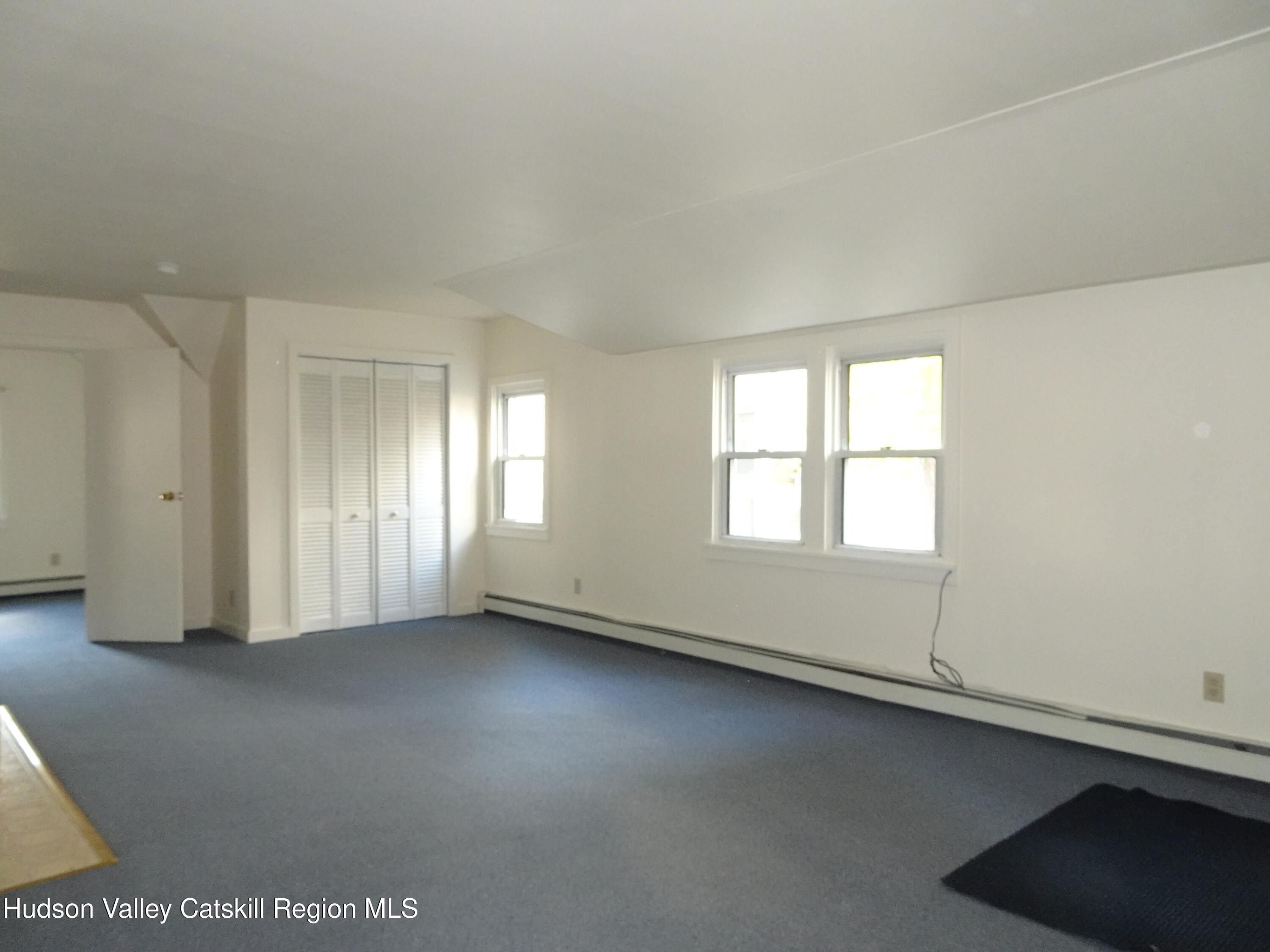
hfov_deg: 71.6
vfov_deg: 56.8
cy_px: 476
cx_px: 635
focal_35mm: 24
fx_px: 881
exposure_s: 1/30
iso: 800
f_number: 3.5
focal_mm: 4.25
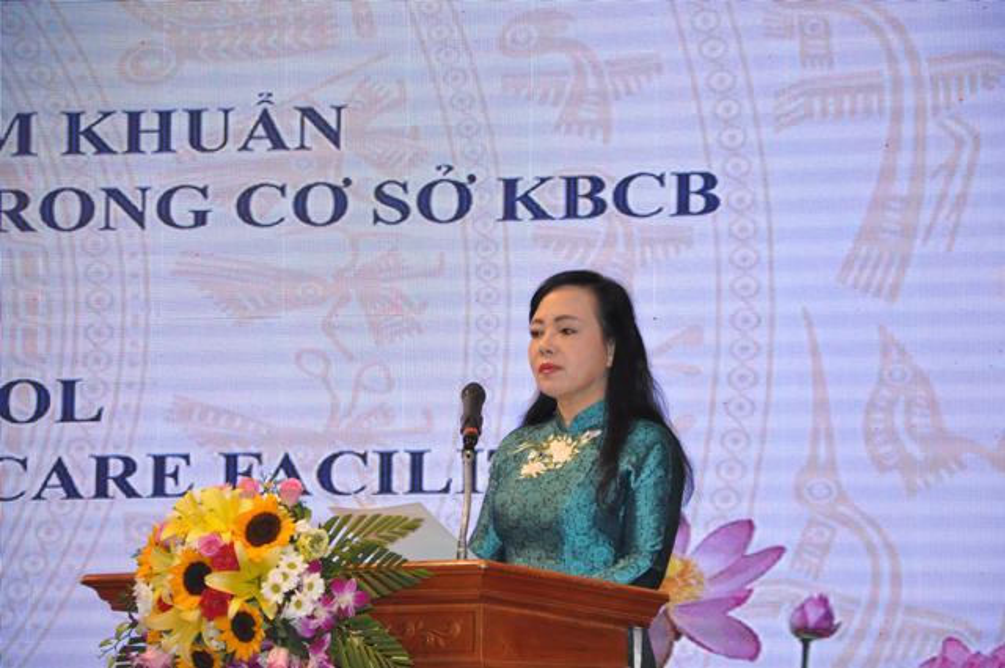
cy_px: 334
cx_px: 502
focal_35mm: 138
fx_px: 3848
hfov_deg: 14.9
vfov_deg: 9.9
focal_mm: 92
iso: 1250
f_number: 8
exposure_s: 1/200
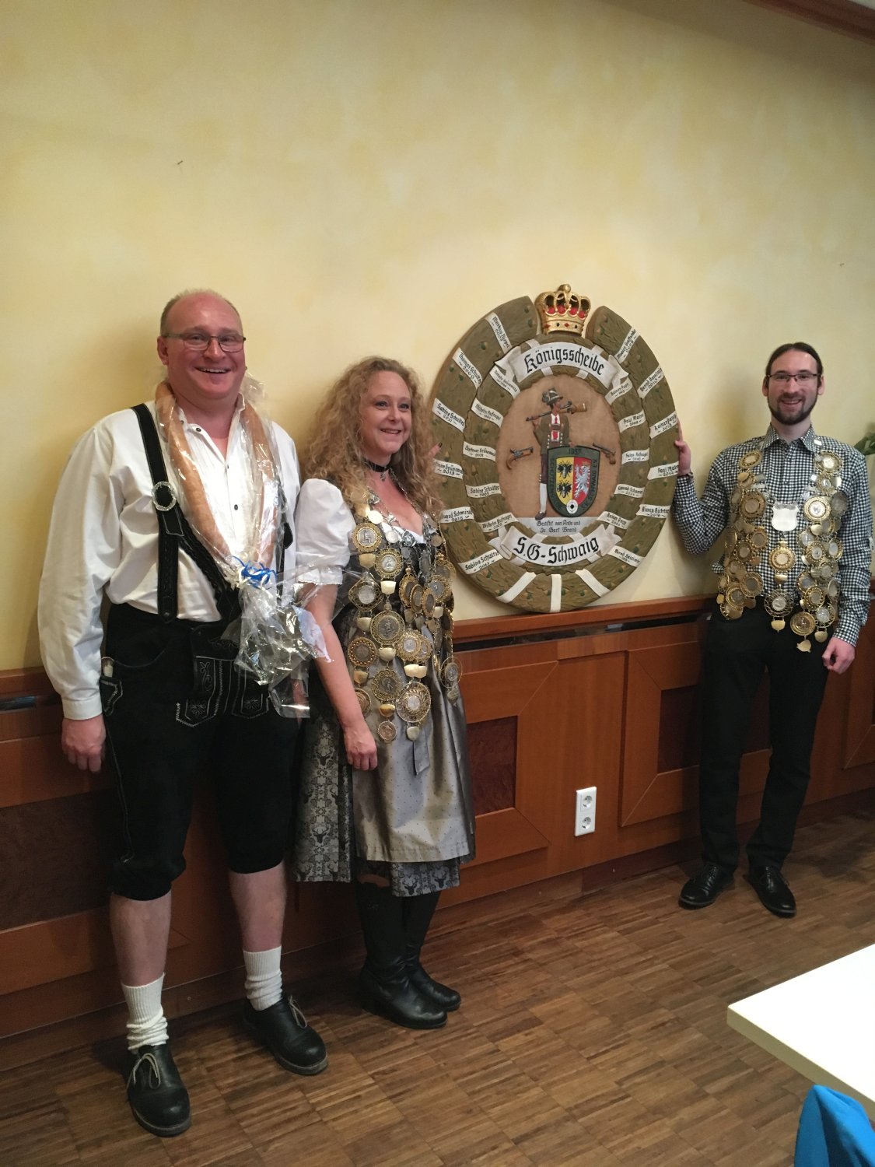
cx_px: 438
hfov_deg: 48.2
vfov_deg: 61.7
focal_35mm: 29
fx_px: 977
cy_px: 584
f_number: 2.2
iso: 250
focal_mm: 4.15
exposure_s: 1/33
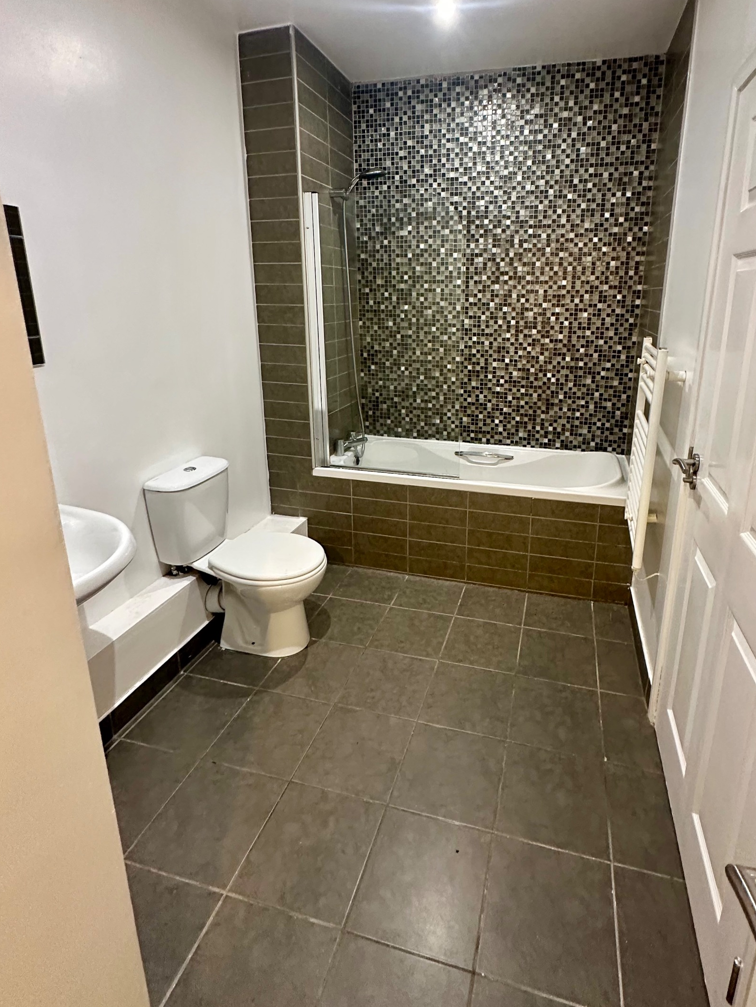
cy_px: 424
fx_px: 524
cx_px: 435
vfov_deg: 87.1
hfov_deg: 71.2
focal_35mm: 18
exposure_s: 1/50
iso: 500
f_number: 2.2
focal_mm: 2.22
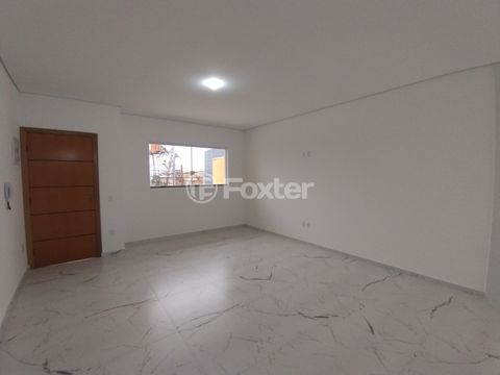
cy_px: 188
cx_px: 250
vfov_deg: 78.1
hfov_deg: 94.5
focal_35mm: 16
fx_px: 231
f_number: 2.2
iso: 185
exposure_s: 1/24
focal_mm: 1.66
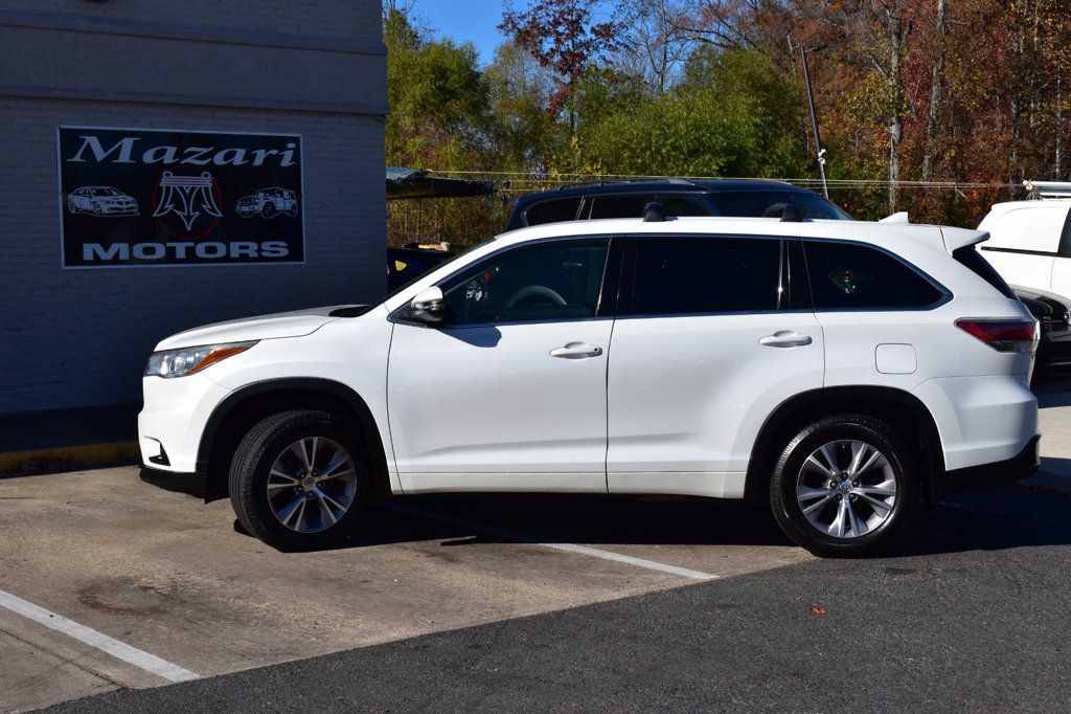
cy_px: 357
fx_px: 1606
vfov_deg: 25.0
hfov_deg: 36.9
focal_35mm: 54
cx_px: 536
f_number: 11
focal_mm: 36
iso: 200
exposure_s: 1/500
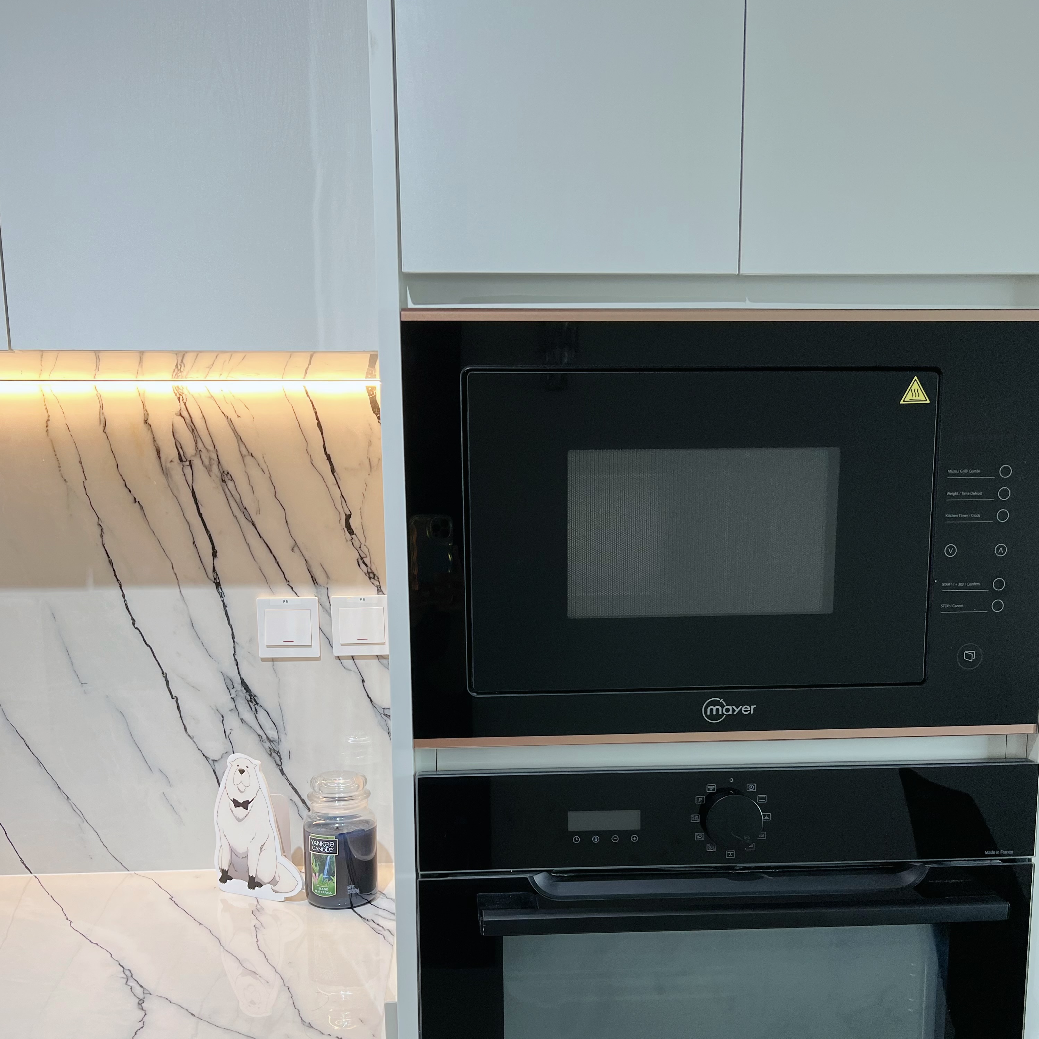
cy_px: 696
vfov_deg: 51.5
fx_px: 1053
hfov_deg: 52.5
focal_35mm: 31
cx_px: 520
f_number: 1.5
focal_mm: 5.7
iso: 64
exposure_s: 1/100
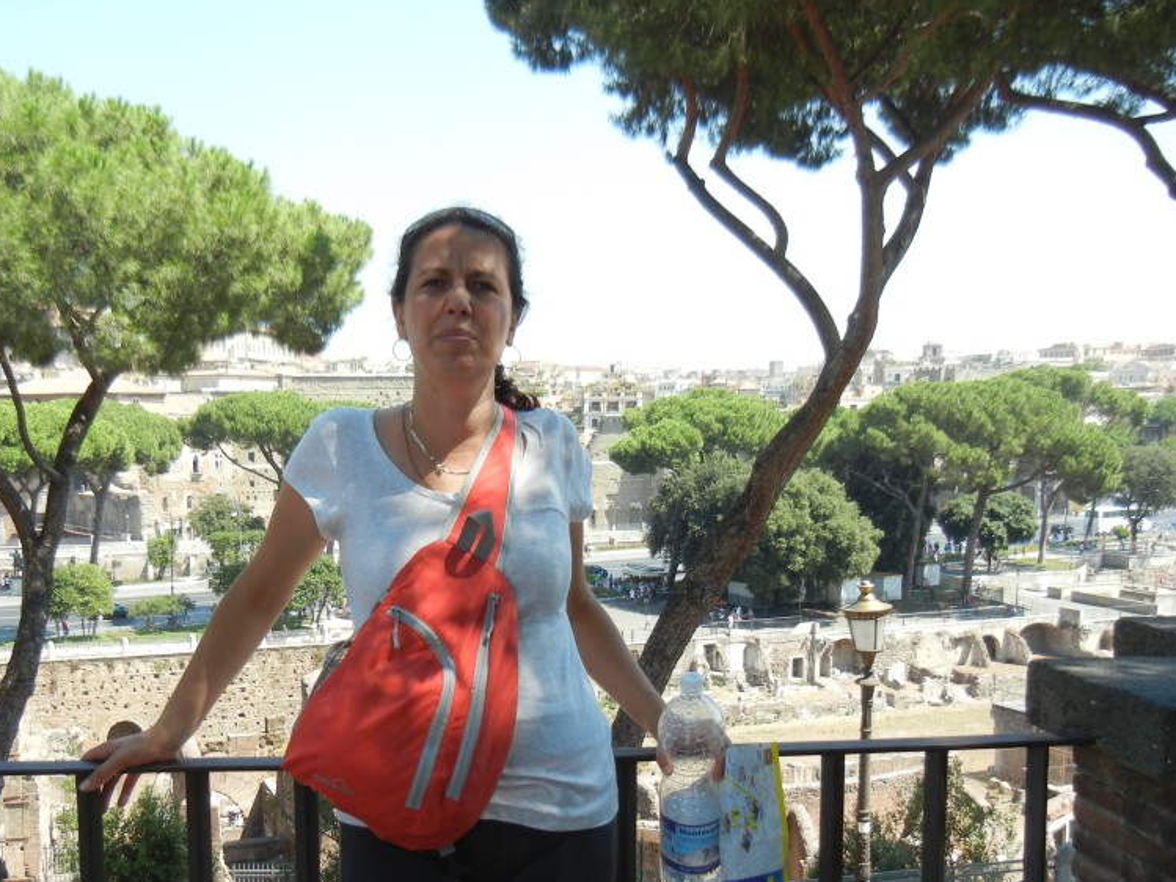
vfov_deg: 34.8
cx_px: 455
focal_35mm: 41
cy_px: 587
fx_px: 1393
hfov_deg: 45.5
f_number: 3.5
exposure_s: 1/430
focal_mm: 5.4
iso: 160
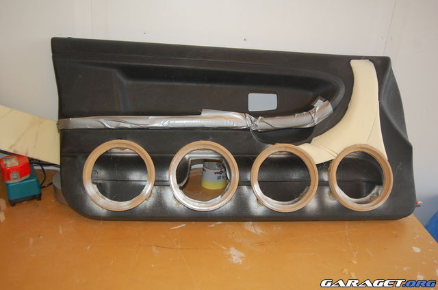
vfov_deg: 39.8
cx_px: 219
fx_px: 401
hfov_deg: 57.3
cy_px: 145
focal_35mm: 33
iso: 400
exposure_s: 1/60
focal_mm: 22
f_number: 3.8
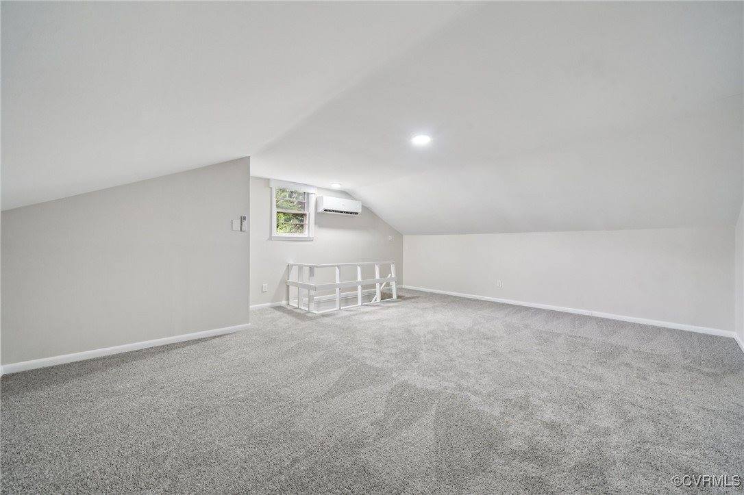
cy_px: 248
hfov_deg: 108.4
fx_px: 269
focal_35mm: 13
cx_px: 372
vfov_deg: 85.4
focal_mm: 13
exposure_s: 1/4
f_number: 8
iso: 160
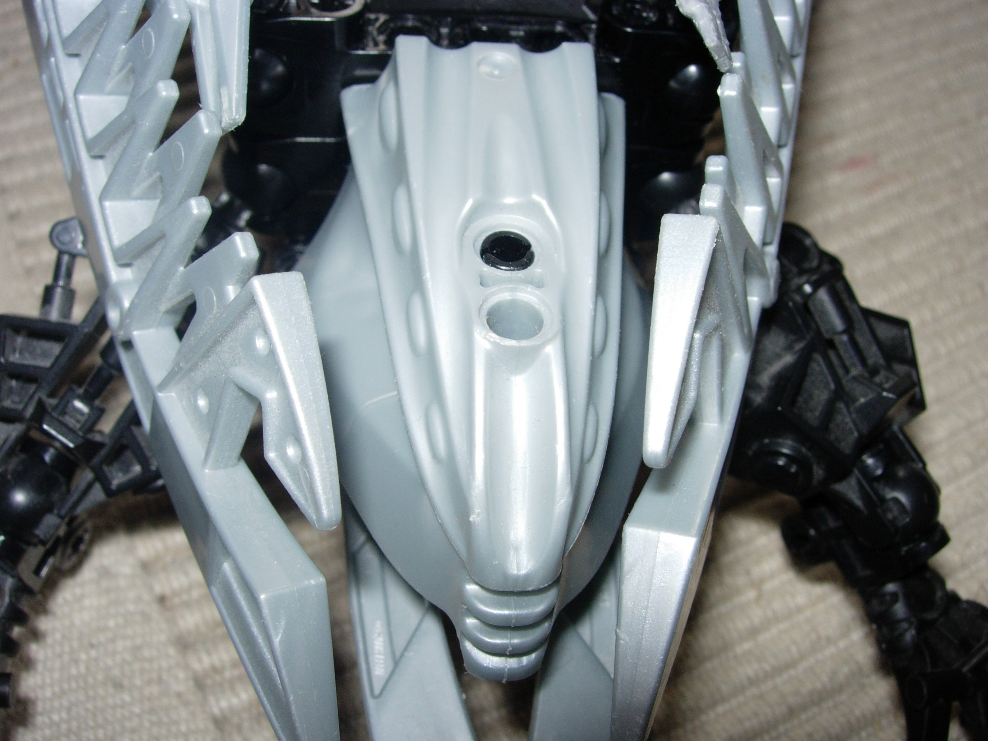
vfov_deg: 35.1
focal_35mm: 41
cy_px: 375
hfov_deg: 45.8
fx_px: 1170
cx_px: 519
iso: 79
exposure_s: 1/64
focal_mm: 7.8
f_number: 4.8
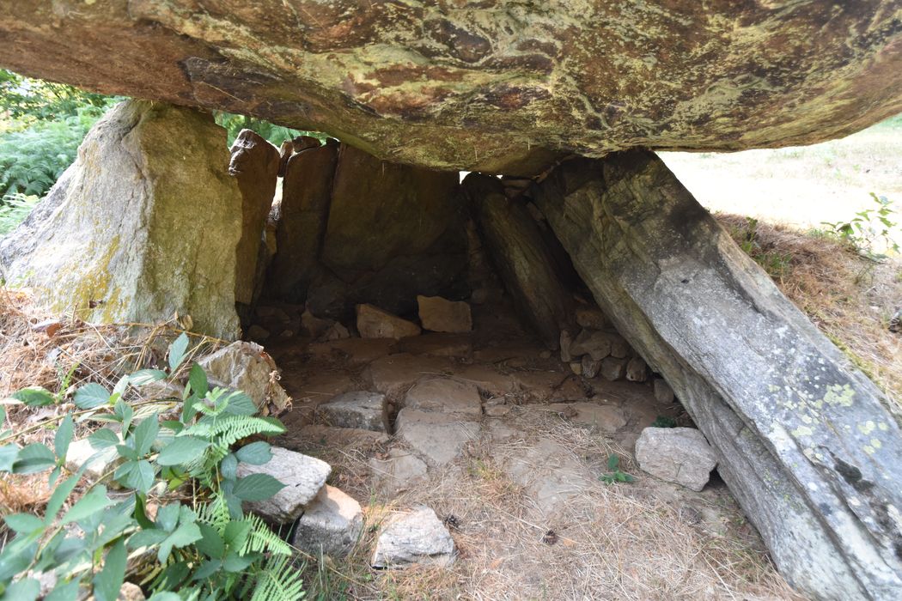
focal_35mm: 18
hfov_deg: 90.0
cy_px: 300
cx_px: 451
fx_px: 451
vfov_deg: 67.4
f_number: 4.5
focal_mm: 12
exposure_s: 1/80
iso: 400
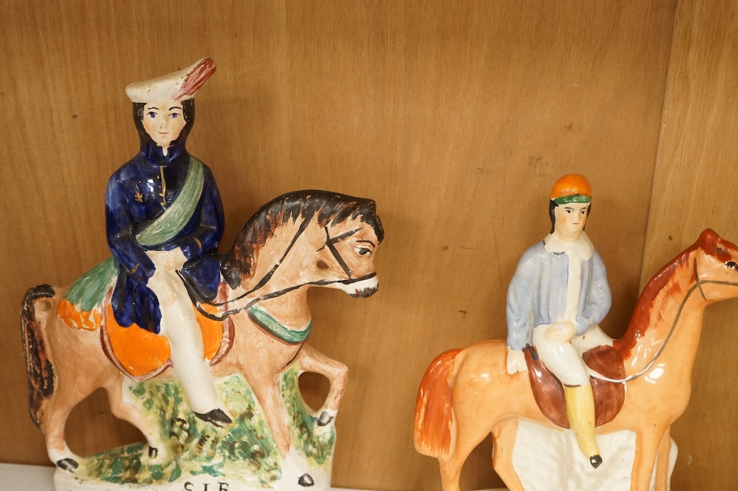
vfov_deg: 29.7
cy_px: 287
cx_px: 383
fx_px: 922
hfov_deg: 43.6
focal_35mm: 45
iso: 2500
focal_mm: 33
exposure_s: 1/100
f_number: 5
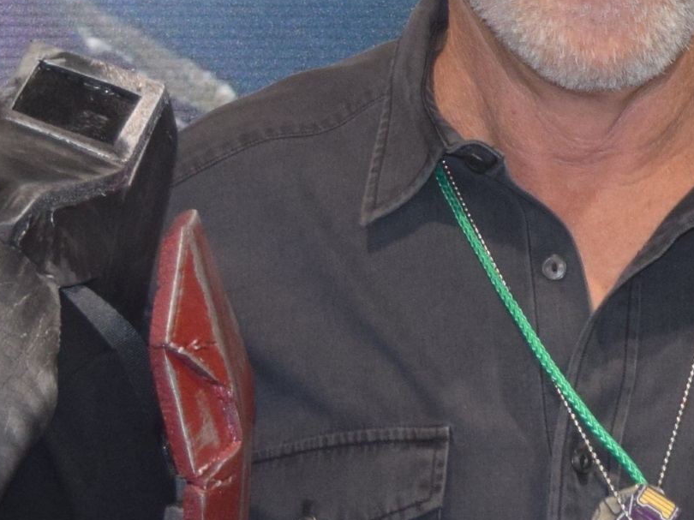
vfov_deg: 6.0
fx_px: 4968
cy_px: 17
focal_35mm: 248
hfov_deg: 7.9
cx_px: 786
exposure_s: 1/60
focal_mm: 29
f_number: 4.2
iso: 800
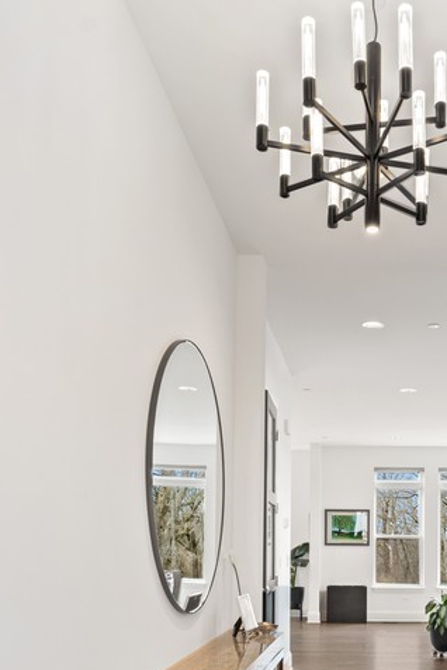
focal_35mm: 34
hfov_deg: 37.3
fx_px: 632
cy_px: 549
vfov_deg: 51.8
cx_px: 370
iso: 200
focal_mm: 10
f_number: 9
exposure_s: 1/2.5
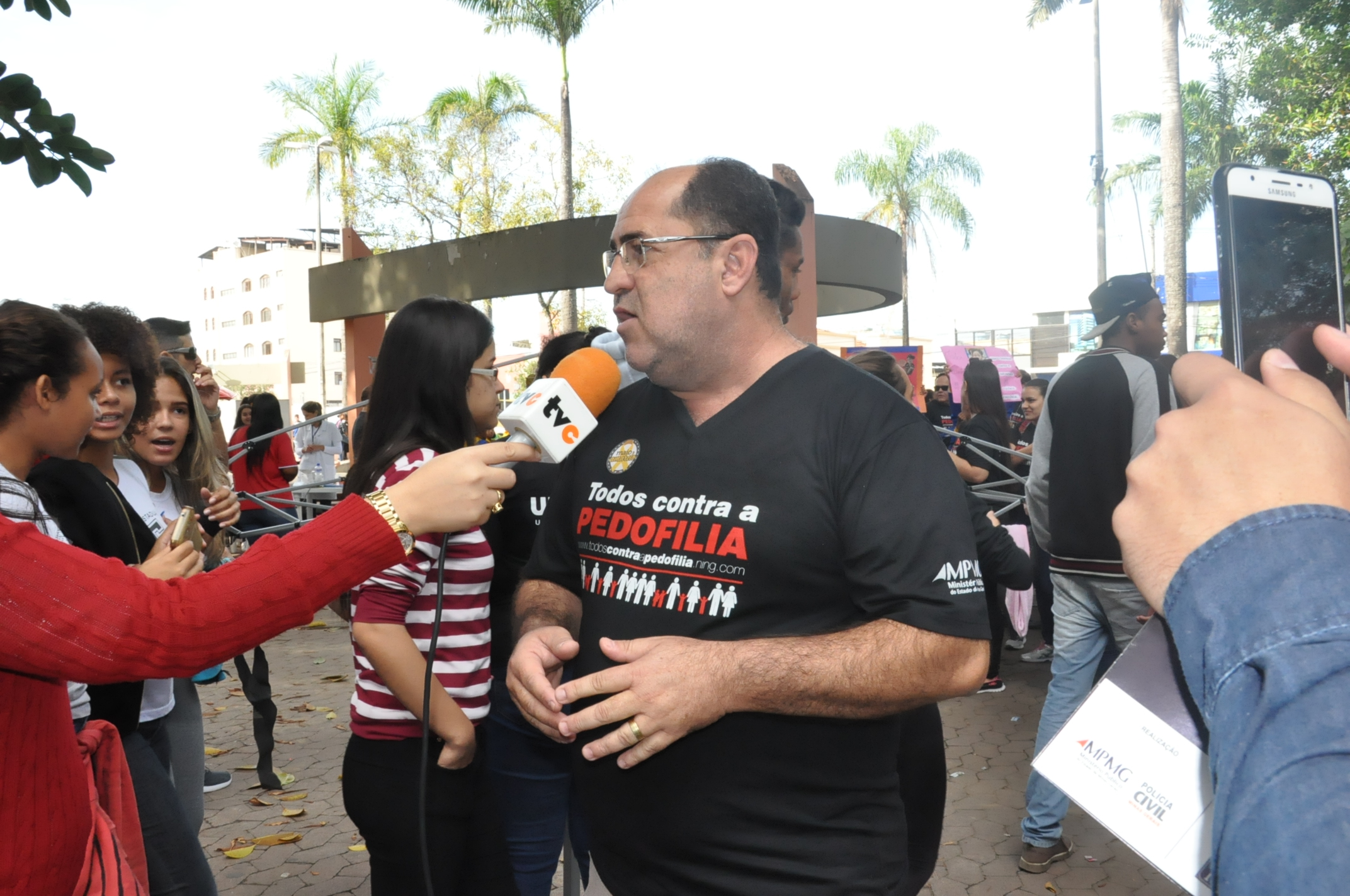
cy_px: 448
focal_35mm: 27
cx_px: 675
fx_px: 1011
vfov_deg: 47.8
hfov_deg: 67.4
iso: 2000
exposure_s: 1/200
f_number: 14
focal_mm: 18
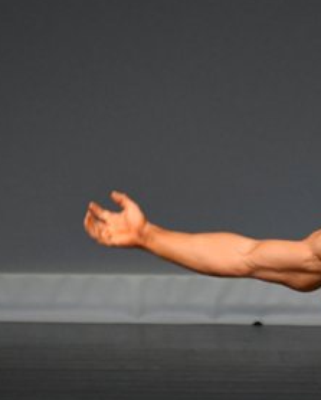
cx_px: 410
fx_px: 13943
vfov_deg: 1.6
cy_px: 305
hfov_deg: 1.3
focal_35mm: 1176
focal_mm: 300
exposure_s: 1/400
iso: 4000
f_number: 5.6
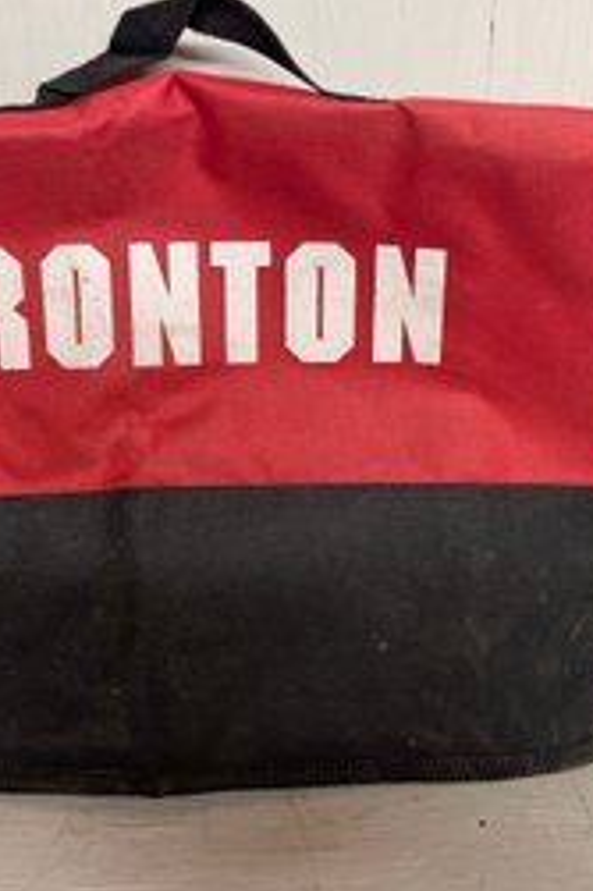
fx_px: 915
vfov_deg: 51.9
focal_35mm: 37
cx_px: 233
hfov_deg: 35.7
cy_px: 449
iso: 250
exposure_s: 1/60
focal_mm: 4.2
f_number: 1.6
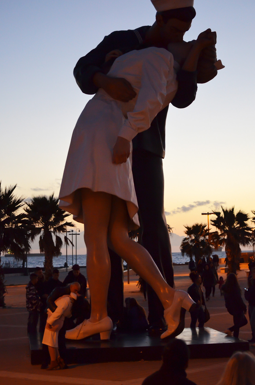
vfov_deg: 23.0
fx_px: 945
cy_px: 185
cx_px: 129
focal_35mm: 89
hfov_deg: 15.4
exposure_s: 1/100
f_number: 4
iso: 2000
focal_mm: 55
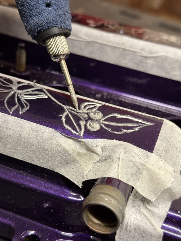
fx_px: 335
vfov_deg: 39.7
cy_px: 120
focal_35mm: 48
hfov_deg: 30.3
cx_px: 90
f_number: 1.78
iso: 200
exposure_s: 1/33
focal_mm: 6.76
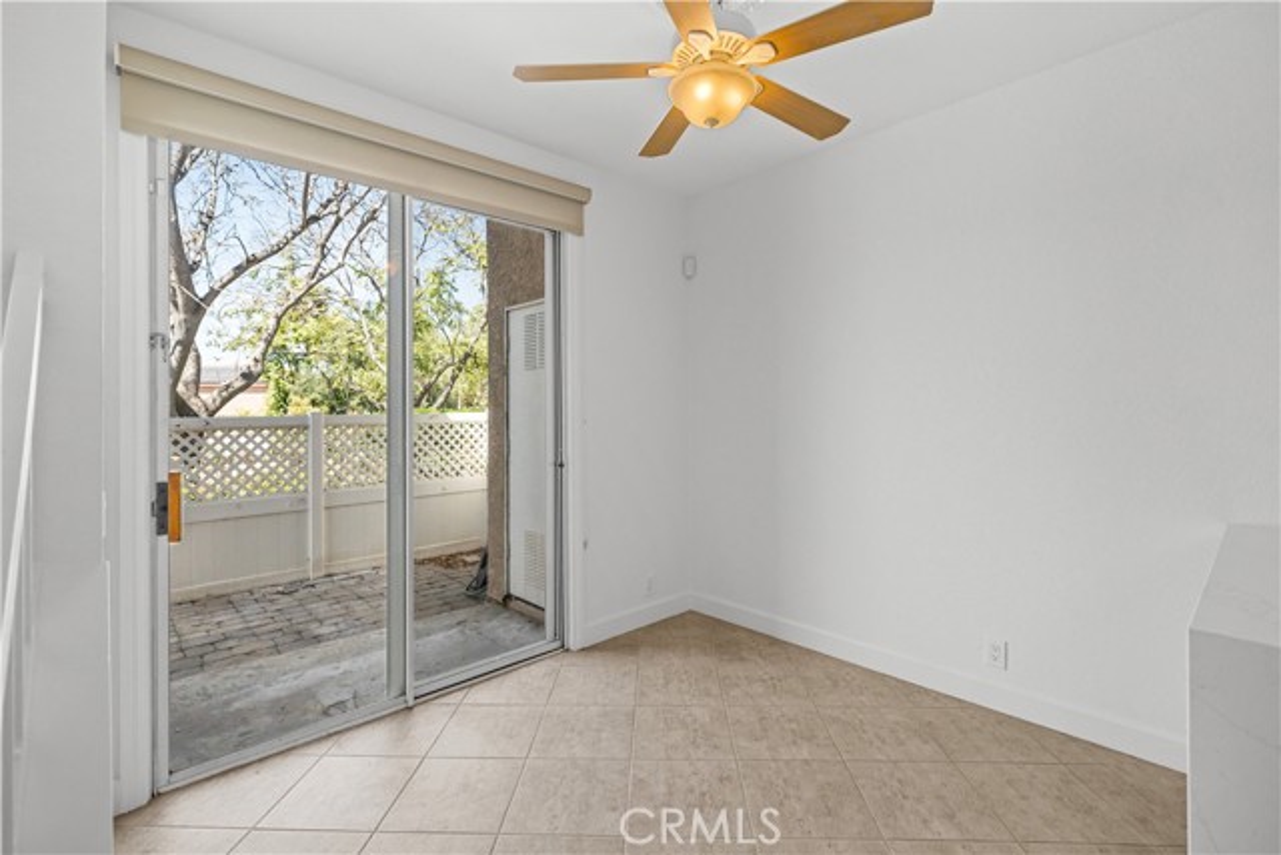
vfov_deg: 73.8
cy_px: 428
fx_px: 569
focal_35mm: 16
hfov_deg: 96.7
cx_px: 640
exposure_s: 1/60
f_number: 4
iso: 1000
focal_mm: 16
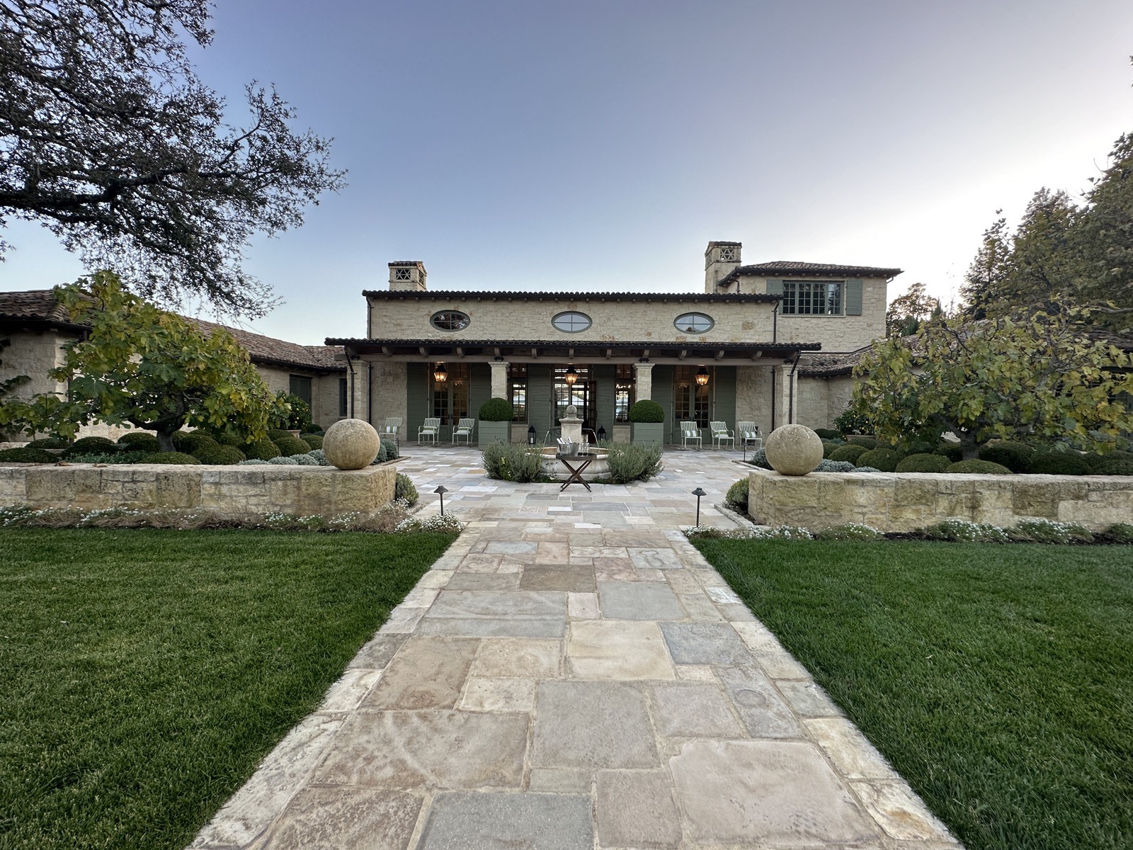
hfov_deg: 102.1
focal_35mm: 14
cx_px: 566
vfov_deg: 85.7
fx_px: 458
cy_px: 425
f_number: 2.2
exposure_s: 1/99
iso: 50
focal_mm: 2.22
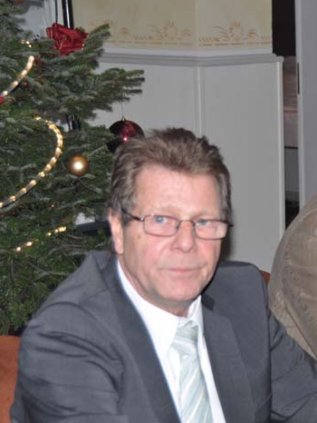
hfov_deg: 16.1
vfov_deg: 22.0
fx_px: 1086
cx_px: 350
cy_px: 230
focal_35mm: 89
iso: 200
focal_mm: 36
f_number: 4.2
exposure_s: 1/60
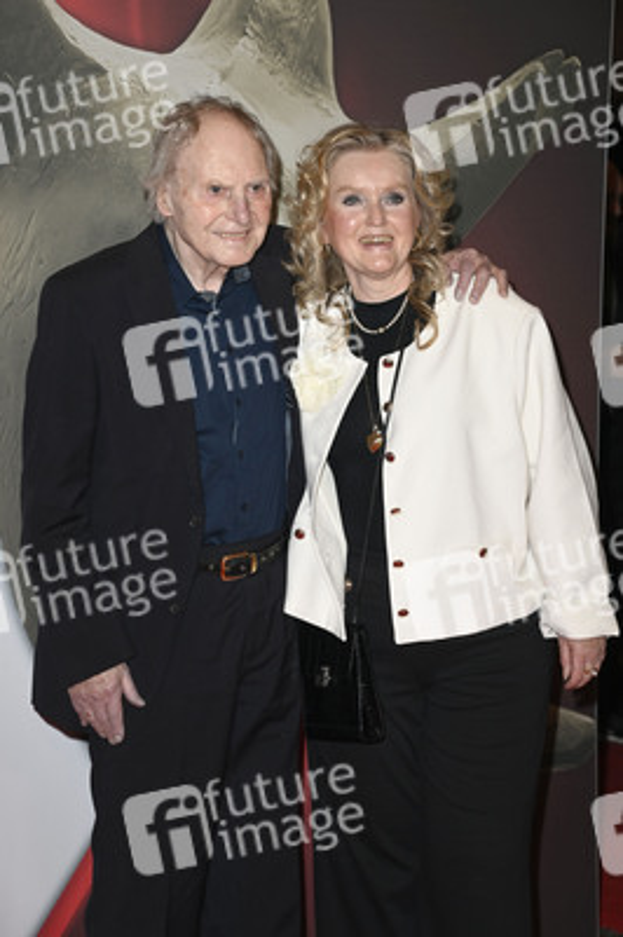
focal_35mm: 92
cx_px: 312
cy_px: 468
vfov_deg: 22.2
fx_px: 2392
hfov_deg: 14.8
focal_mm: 92
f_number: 5.6
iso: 500
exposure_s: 1/250
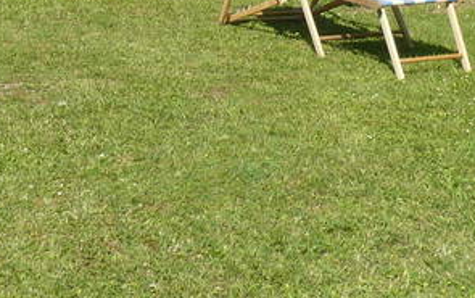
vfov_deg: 12.2
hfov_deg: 20.4
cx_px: 203
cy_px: -153
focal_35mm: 102
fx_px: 1322
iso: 100
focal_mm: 6
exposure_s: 1/320
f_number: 5.6
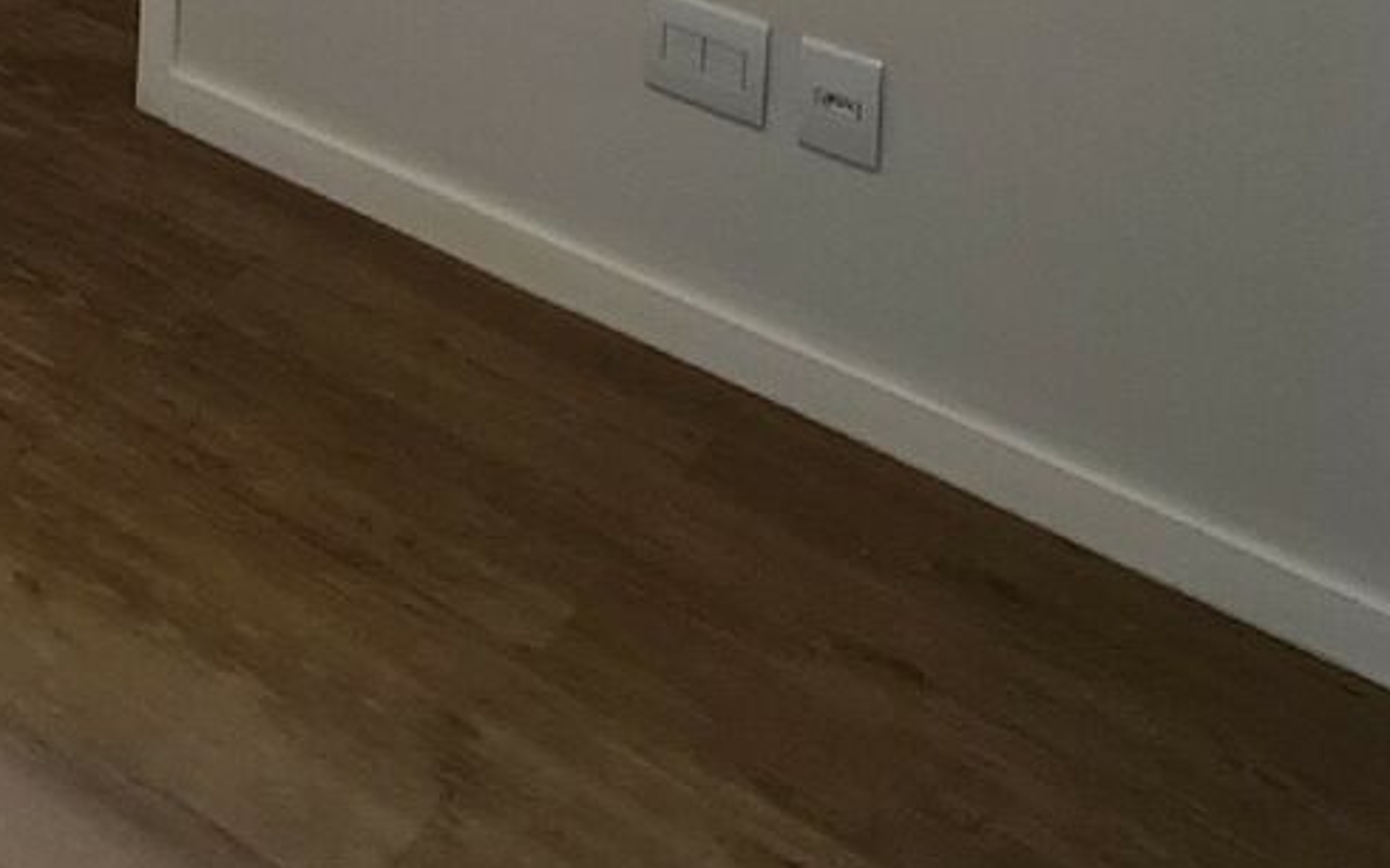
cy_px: -1007
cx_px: -196
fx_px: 2045
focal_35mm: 54
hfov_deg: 32.3
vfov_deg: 16.3
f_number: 2.2
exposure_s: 1/60
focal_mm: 2.2
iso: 100
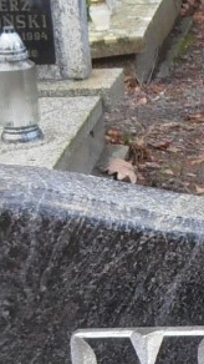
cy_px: 277
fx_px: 1242
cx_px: 304
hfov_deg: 9.2
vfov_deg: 16.5
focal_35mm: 129
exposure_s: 1/60
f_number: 3
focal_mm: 4.2
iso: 80
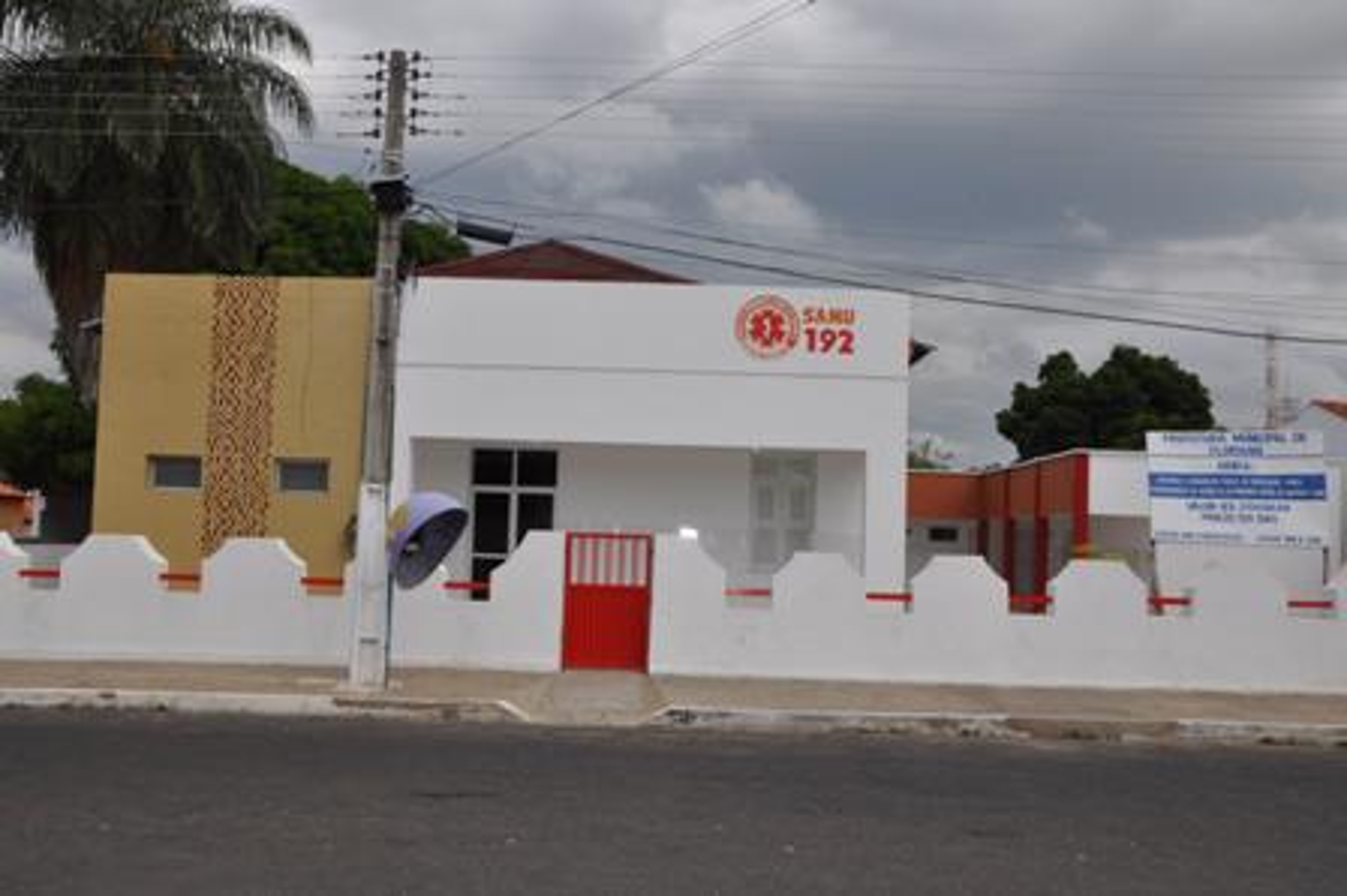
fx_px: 2243
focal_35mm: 60
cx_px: 674
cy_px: 448
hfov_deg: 33.4
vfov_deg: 22.6
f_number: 22
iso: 200
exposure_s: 1/200
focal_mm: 40
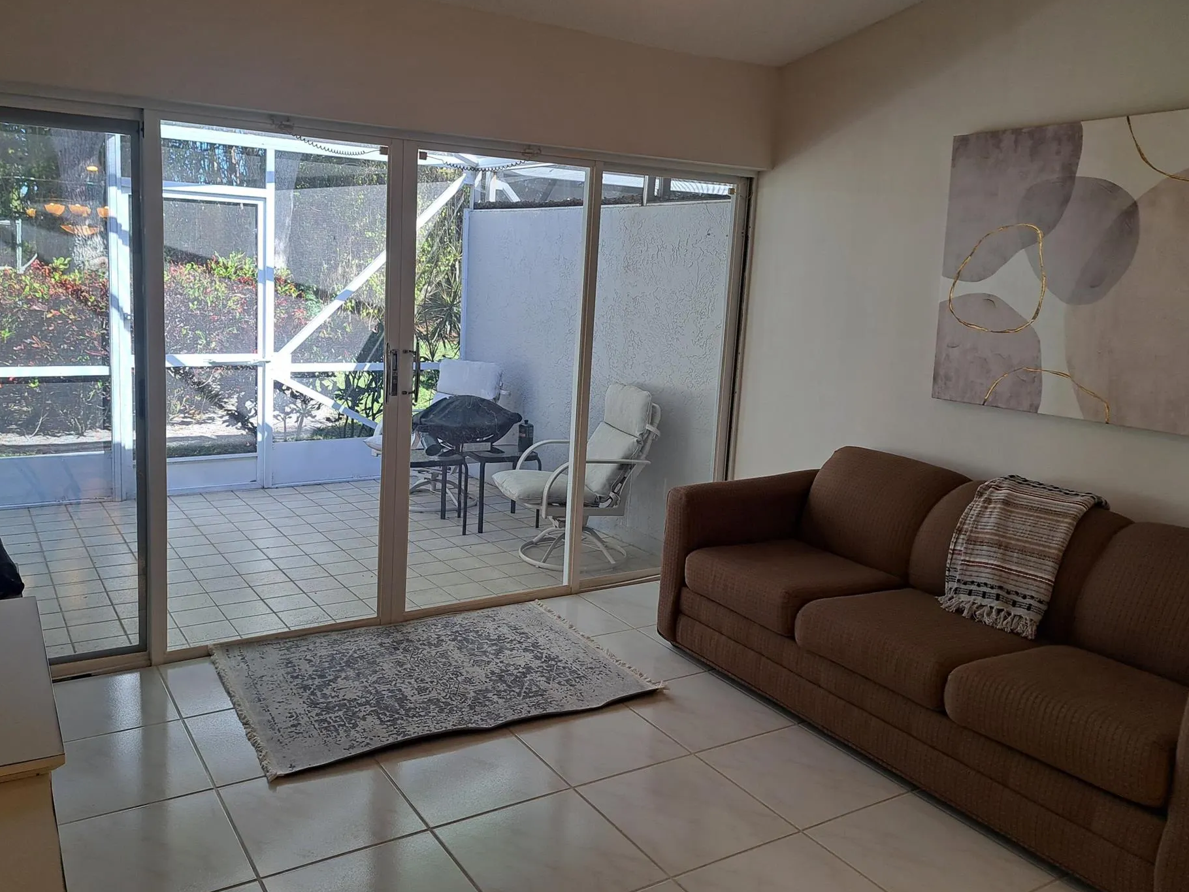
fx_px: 927
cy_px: 412
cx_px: 543
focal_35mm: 27
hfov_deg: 65.2
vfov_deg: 51.3
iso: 50
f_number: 1.8
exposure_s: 1/60
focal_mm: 5.23
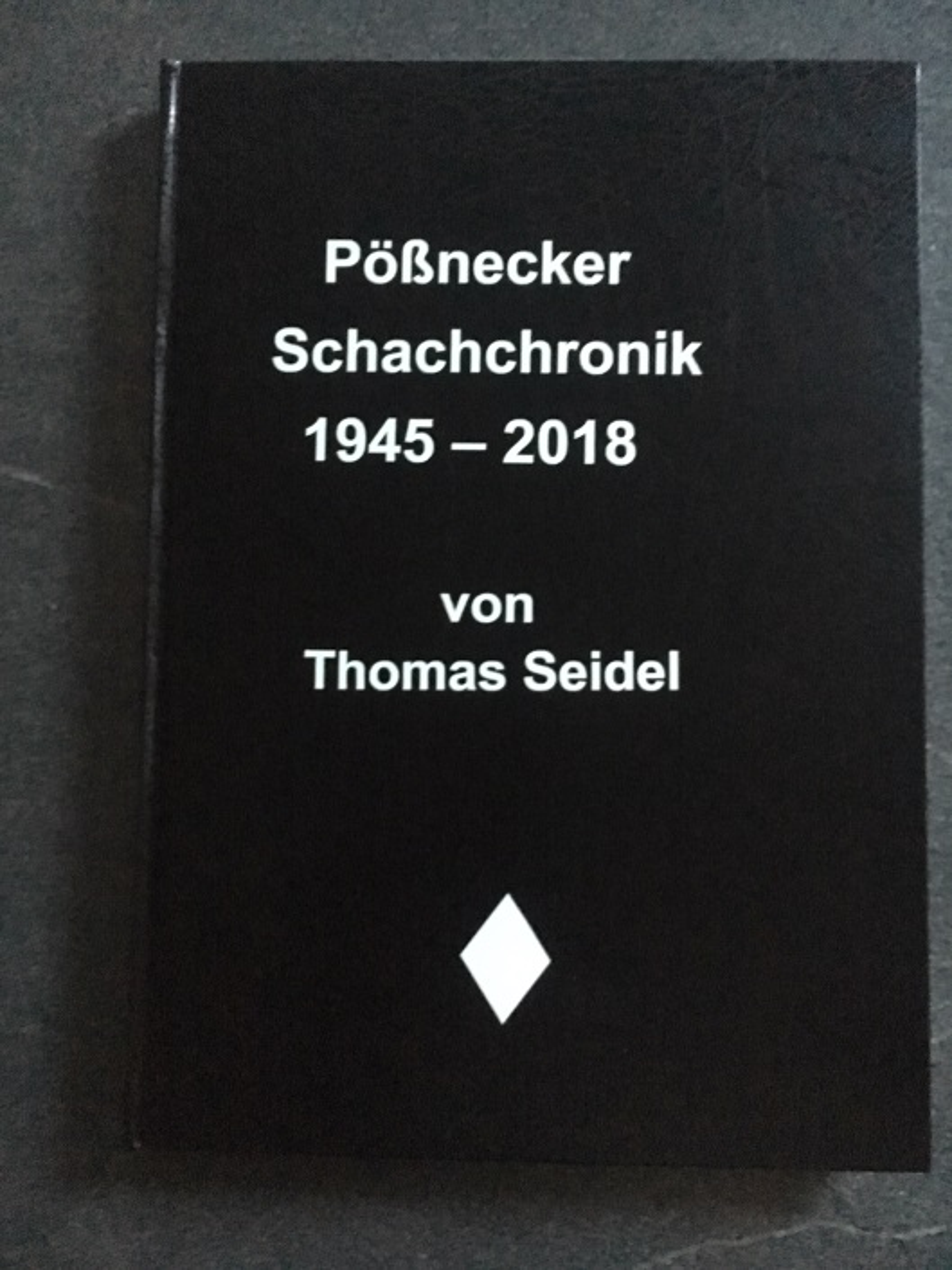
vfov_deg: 61.7
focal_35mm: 29
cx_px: 476
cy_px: 635
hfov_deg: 48.2
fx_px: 1064
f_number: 2.2
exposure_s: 1/17
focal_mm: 4.15
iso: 2000
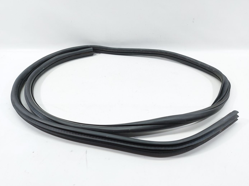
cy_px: 93
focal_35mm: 24
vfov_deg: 56.8
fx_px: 173
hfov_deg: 71.6
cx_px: 124
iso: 80
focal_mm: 5.23
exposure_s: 1/50
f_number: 1.8
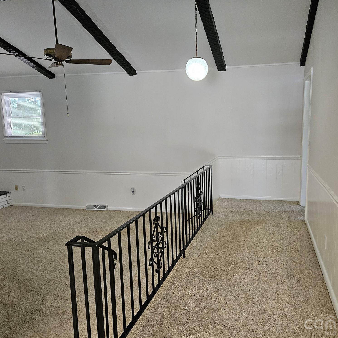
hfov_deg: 56.9
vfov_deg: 57.3
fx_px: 309
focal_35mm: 28
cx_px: 200
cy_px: 170
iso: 400
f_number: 1.8
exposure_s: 1/120
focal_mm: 5.4
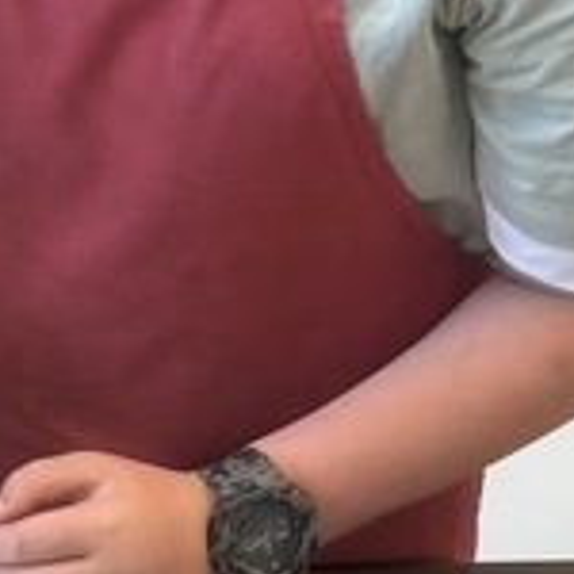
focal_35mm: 157
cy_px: 945
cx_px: -191
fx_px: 2945
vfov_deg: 10.6
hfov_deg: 10.8
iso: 64
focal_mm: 5.96
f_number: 1.6
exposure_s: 1/120
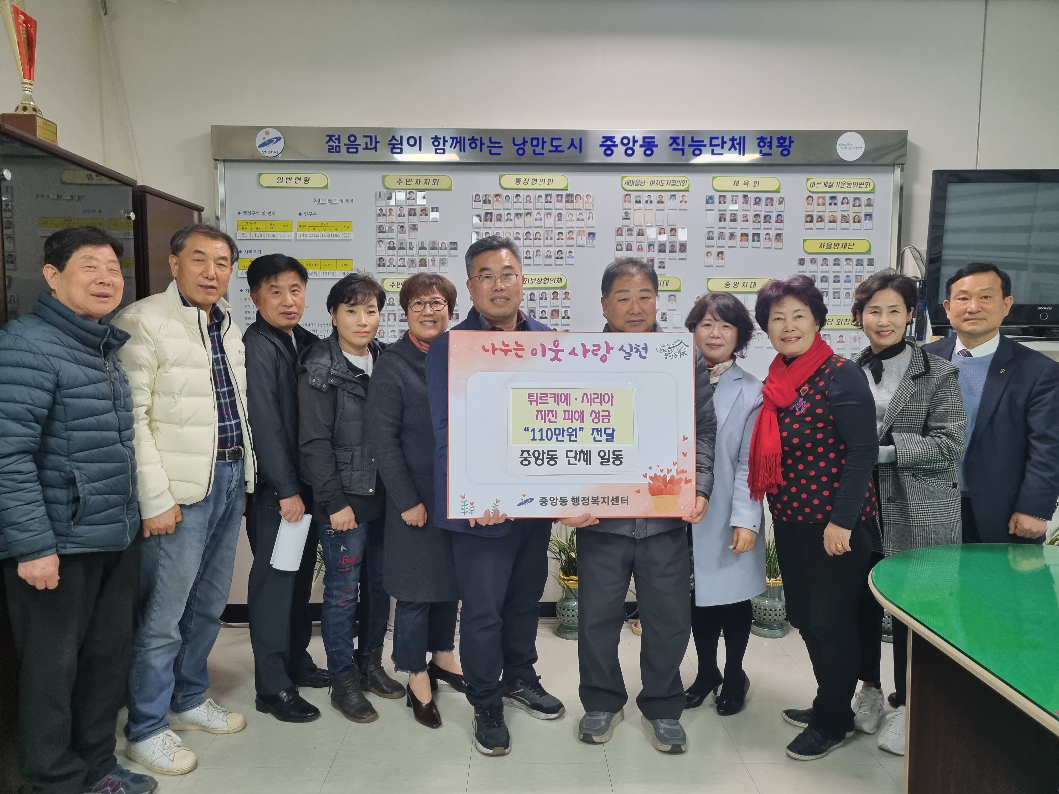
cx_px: 530
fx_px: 795
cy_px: 397
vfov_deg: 53.1
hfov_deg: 67.3
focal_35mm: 26
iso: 250
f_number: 1.8
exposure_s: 1/120
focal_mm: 5.4
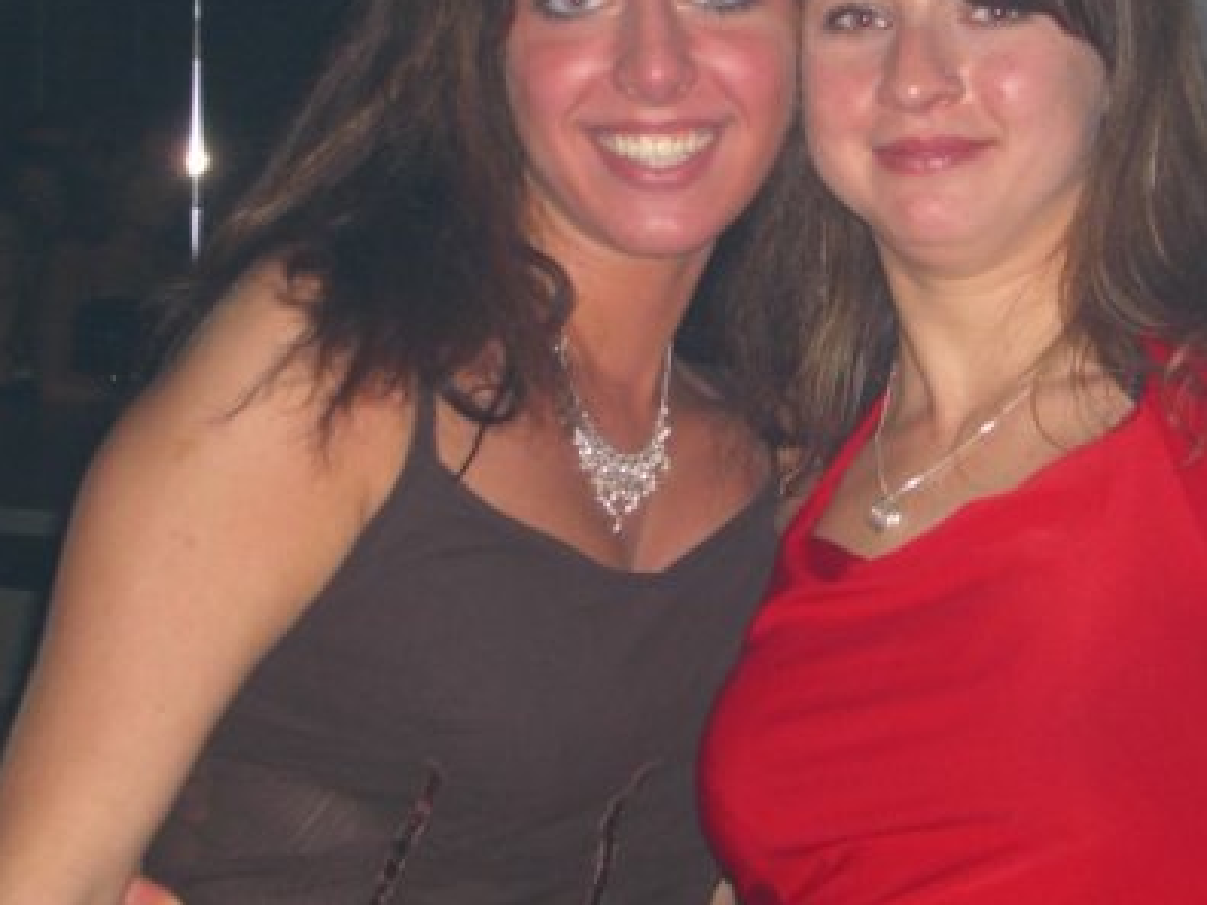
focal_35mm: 103
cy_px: 326
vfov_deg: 14.3
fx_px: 3591
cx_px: 762
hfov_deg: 19.0
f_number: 4
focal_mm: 14.2
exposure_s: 1/60
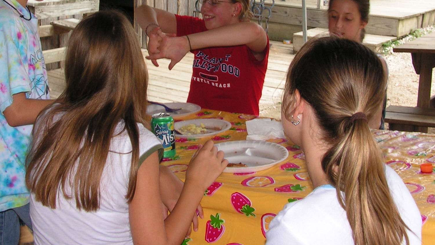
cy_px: 32
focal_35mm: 63
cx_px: 223
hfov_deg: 33.3
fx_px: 727
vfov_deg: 18.8
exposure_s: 1/40
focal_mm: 6.3
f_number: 5.6
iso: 50
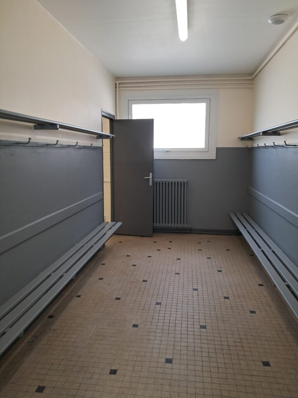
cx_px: 149
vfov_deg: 65.3
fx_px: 310
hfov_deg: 51.4
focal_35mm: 27
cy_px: 199
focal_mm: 4
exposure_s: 1/50
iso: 50
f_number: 1.8
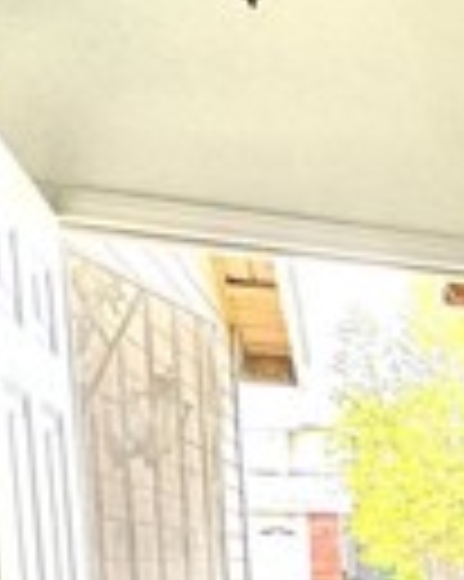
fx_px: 1169
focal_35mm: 68
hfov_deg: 14.9
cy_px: 706
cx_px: 1081
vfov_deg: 25.0
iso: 50
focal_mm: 2.22
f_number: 2.2
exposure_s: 1/99
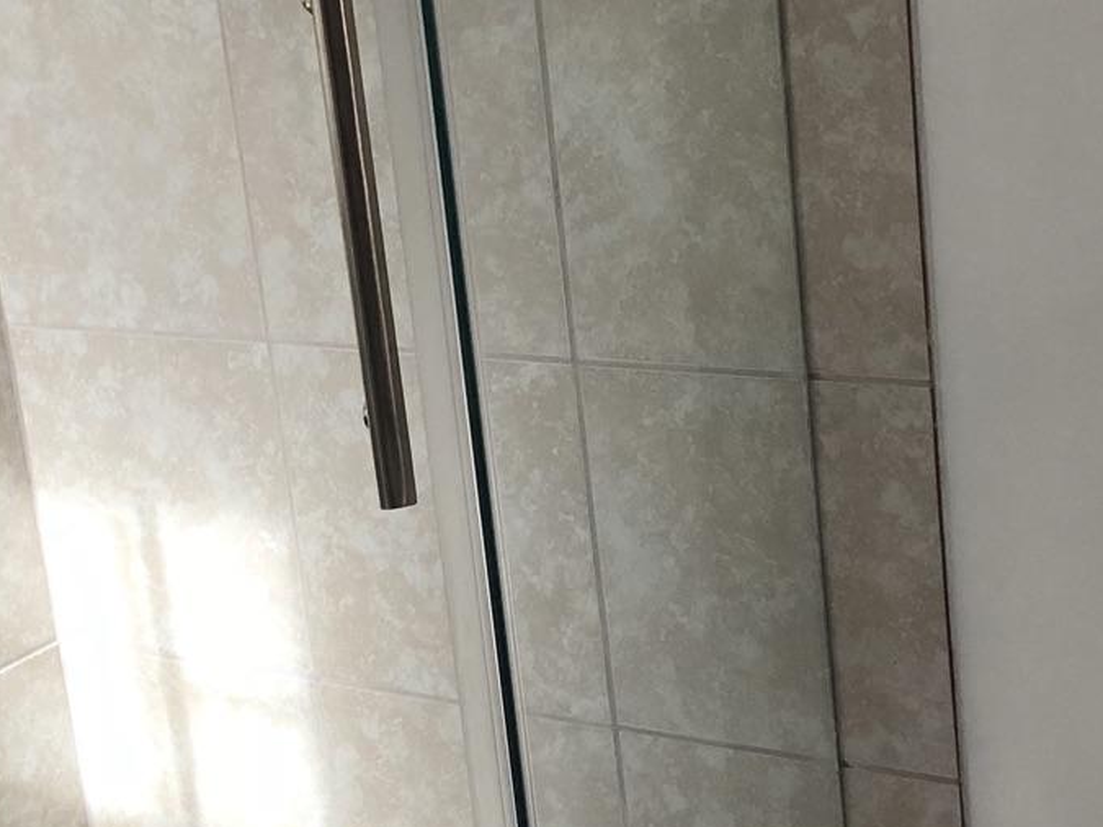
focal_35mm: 85
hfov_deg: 23.0
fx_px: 2708
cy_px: 510
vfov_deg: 17.3
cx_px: 454
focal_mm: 3.99
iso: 32
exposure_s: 1/30
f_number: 1.8
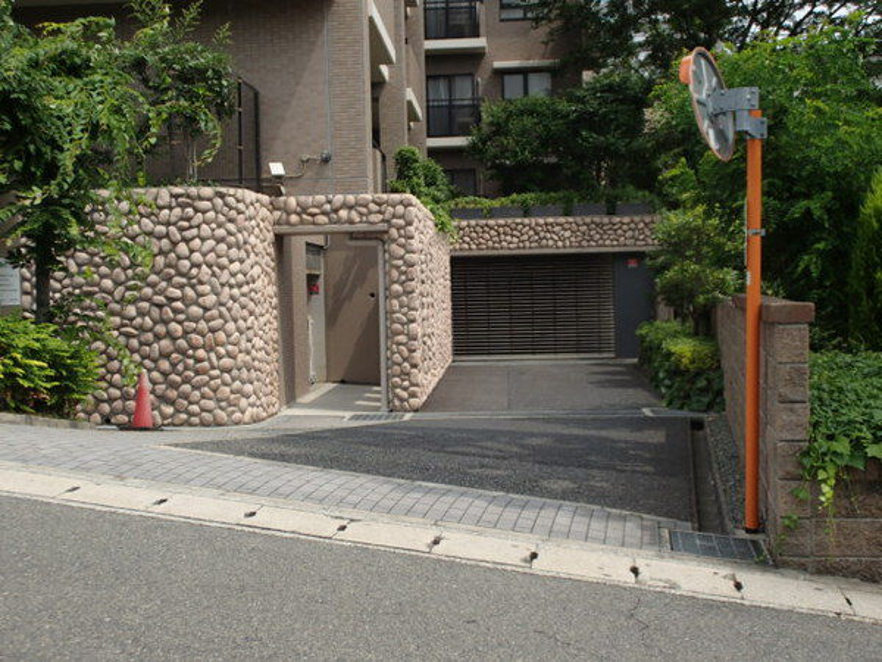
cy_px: 331
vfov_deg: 34.3
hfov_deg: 44.8
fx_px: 1070
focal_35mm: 42
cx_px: 441
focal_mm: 7.5
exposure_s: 1/500
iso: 100
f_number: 4.4
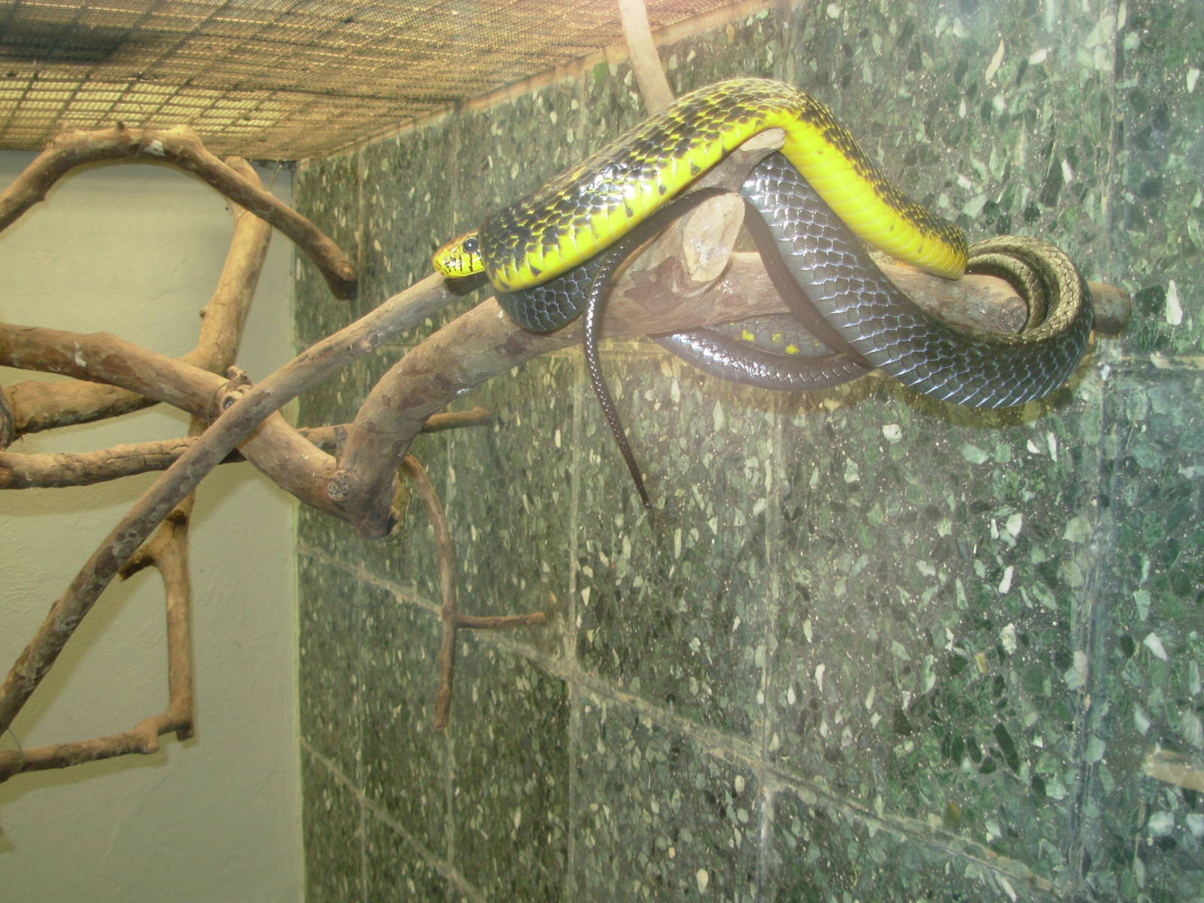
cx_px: 602
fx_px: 1322
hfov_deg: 49.0
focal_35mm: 38
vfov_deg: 37.7
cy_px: 452
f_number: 2.9
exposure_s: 1/32
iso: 50
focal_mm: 6.3
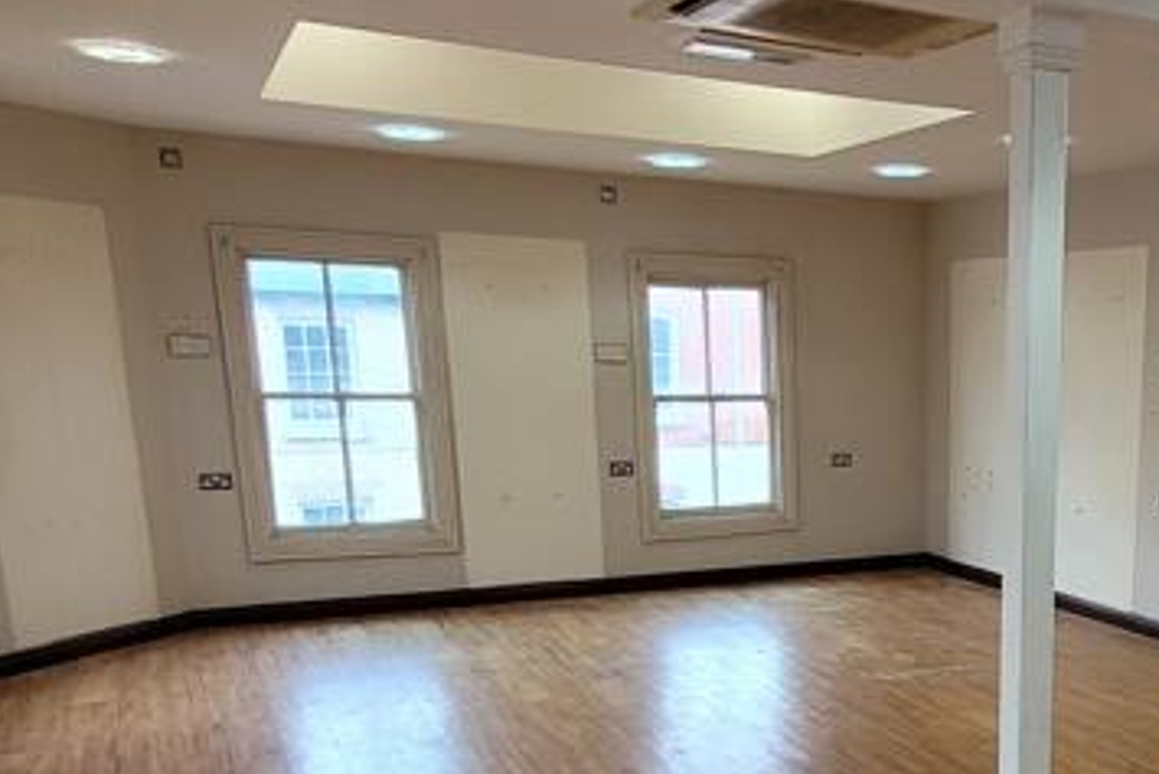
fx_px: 1256
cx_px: 992
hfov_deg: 45.9
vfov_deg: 33.0
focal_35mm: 39
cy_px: 650
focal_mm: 1.74
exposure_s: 1/100
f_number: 2.2
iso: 64
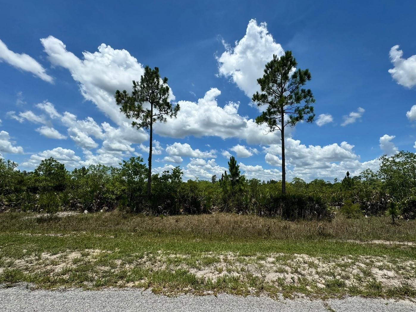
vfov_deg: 78.0
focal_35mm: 16
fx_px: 192
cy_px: 168
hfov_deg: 94.3
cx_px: 224
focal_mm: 2.22
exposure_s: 1/3390
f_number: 2.2
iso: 50
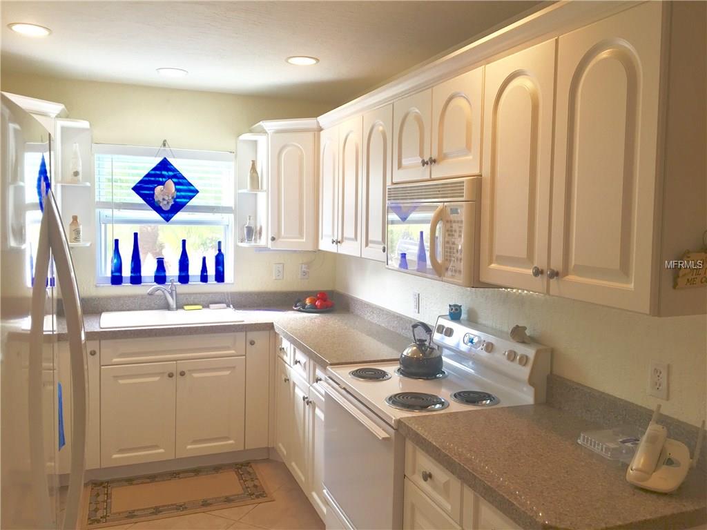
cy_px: 265
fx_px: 592
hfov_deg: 61.7
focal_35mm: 29
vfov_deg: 48.2
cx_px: 354
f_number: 2.2
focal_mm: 4.15
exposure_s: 1/60
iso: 40
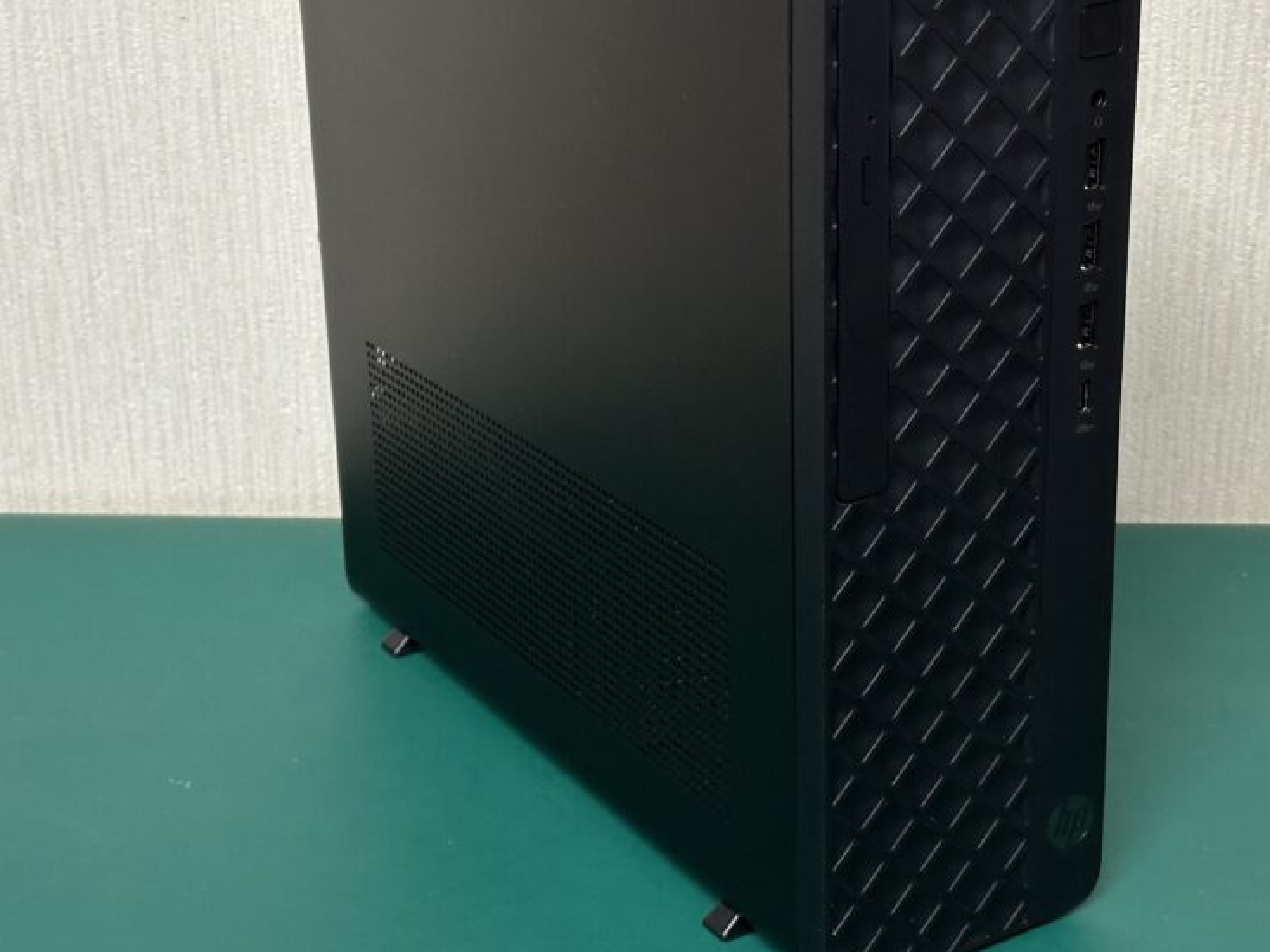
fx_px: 2457
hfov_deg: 29.0
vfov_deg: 21.9
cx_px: 711
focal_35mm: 67
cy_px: 377
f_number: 1.78
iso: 320
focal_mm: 6.86
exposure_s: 1/33
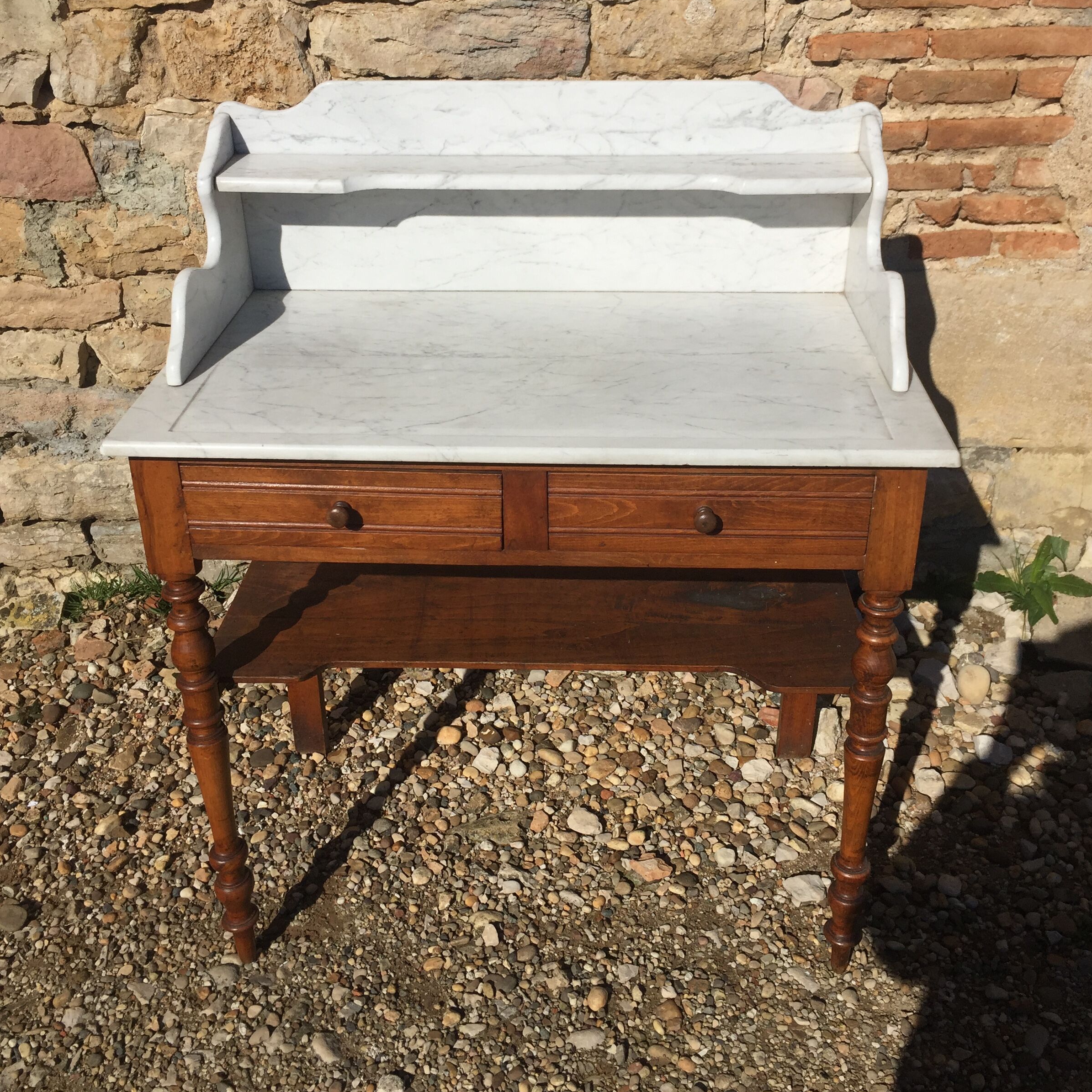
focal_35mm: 35
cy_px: 477
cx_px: 558
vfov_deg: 47.1
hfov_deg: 47.2
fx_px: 1249
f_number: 2.2
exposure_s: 1/5650
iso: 32
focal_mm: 4.15
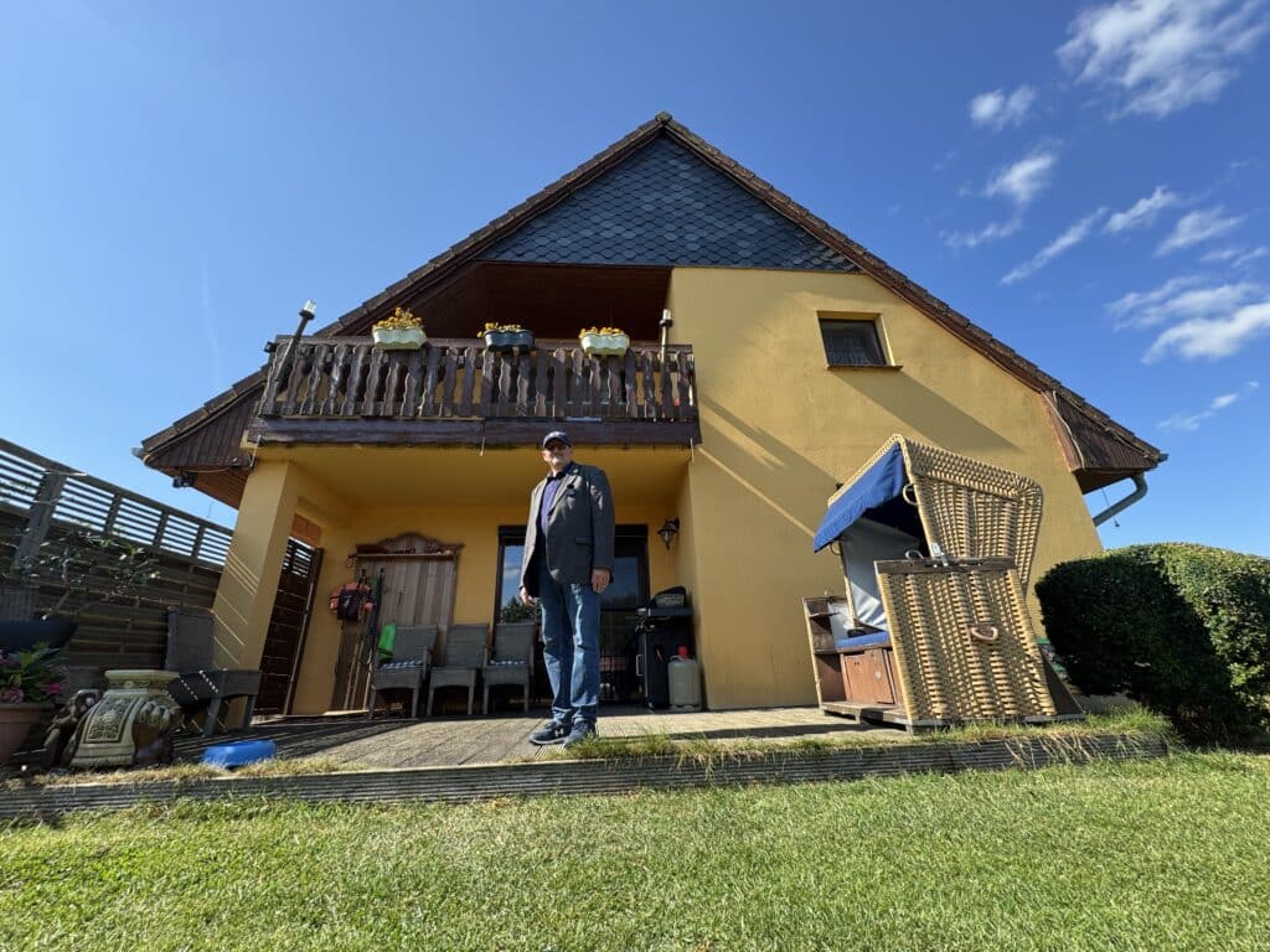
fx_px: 514
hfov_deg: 102.1
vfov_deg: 85.7
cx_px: 635
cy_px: 476
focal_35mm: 14
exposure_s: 1/425
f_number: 2.2
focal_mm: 2.22
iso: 40
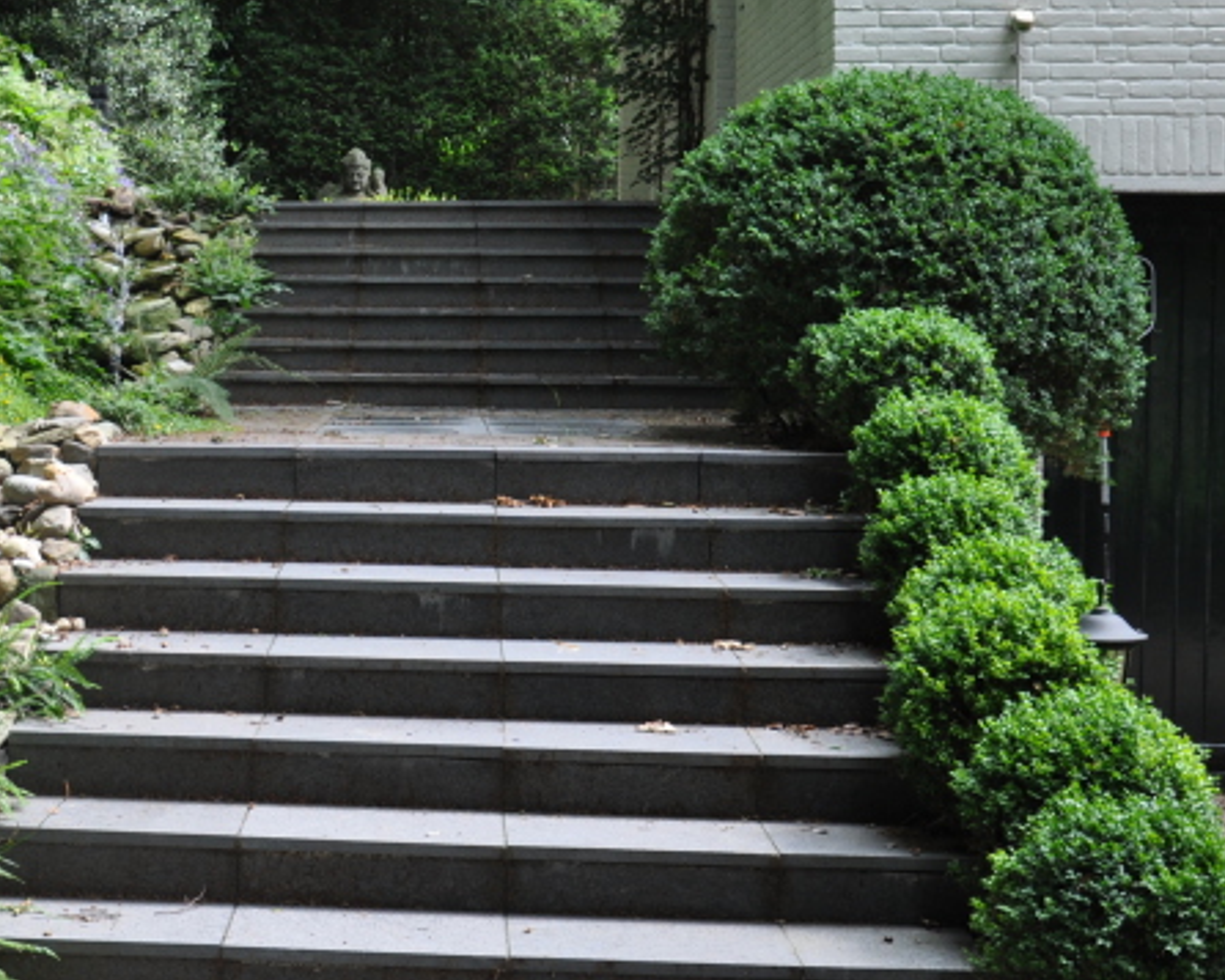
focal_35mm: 71
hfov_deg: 25.8
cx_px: 91
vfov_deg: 21.5
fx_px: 2573
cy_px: 372
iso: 400
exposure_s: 1/100
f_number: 5
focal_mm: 25
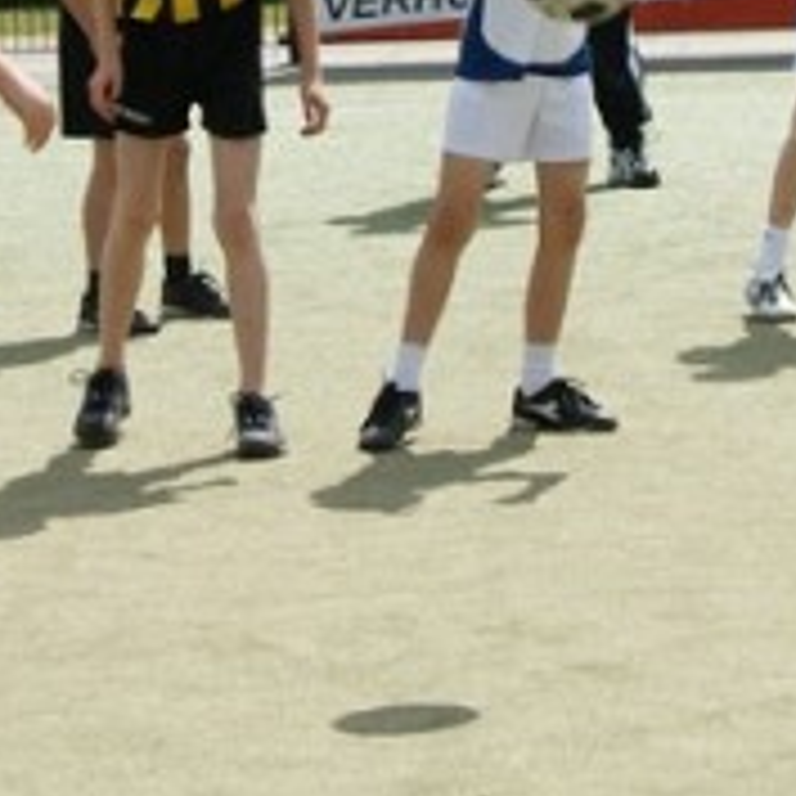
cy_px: -243
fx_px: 5174
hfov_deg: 8.8
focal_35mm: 199
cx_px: 756
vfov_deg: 8.7
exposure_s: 1/400
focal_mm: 35
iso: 200
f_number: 9
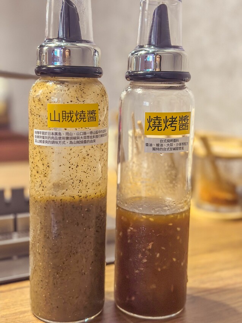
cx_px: 121
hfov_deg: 30.3
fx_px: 448
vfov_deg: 39.7
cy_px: 162
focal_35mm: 48
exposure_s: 1/40
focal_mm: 6.86
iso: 500
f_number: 1.8
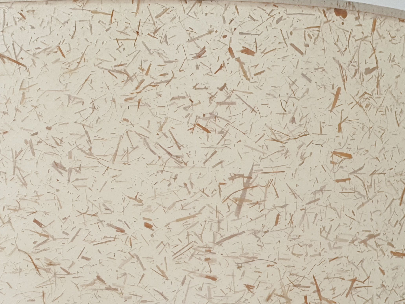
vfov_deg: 27.9
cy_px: 245
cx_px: 103
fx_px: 597
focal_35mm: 51
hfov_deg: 36.6
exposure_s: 1/120
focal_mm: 4.3
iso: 64
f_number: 2.4
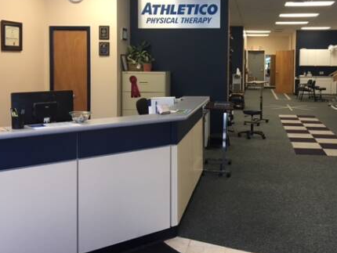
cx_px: 207
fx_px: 399
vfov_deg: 34.8
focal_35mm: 41
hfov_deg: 45.4
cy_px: 80
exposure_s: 1/30
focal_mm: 4.15
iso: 40
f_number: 2.2
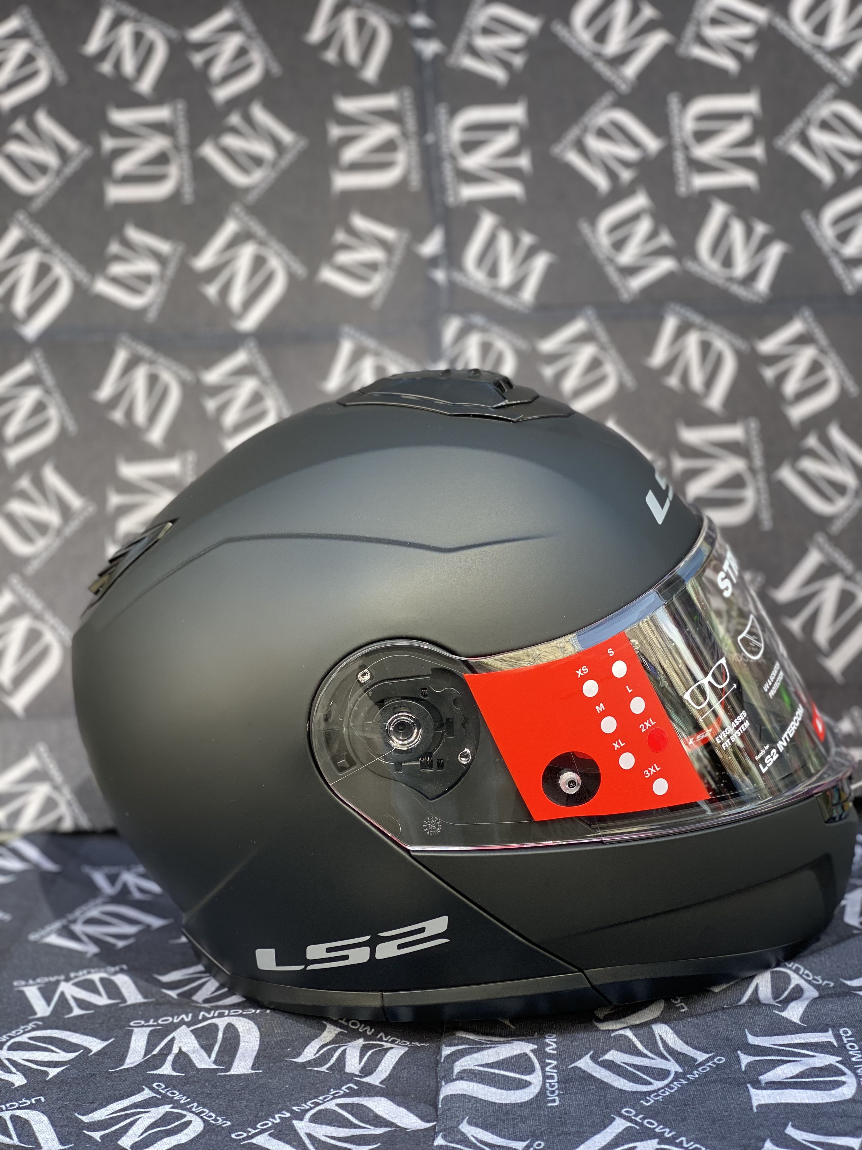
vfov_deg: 36.8
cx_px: 431
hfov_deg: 28.0
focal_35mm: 52
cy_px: 575
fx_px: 1727
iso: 32
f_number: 2
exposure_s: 1/122
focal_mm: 6
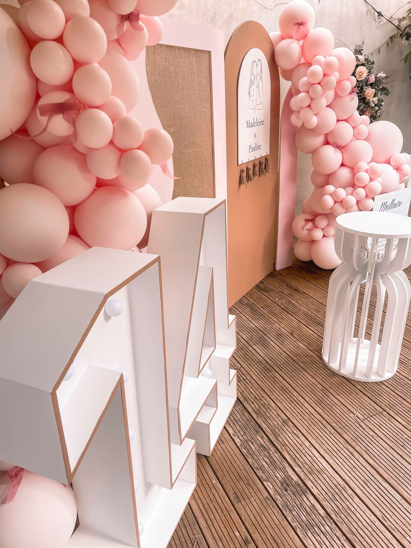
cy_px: 274
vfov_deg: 67.3
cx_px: 206
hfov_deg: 53.1
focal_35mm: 26
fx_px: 412
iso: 32
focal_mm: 4.2
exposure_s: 1/560
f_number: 1.6
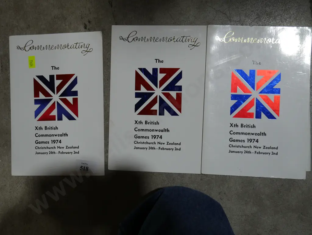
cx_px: 156
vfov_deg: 34.4
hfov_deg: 44.8
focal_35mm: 42
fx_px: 379
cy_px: 118
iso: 200
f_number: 4.6
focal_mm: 21
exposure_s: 1/125
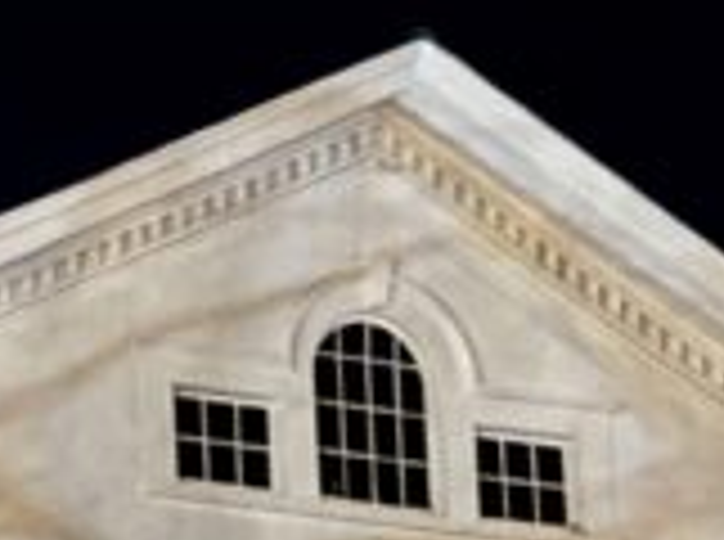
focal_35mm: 319
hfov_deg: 6.2
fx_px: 6657
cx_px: 119
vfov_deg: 4.5
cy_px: 1274
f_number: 1.78
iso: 400
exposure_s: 1/2
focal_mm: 6.86
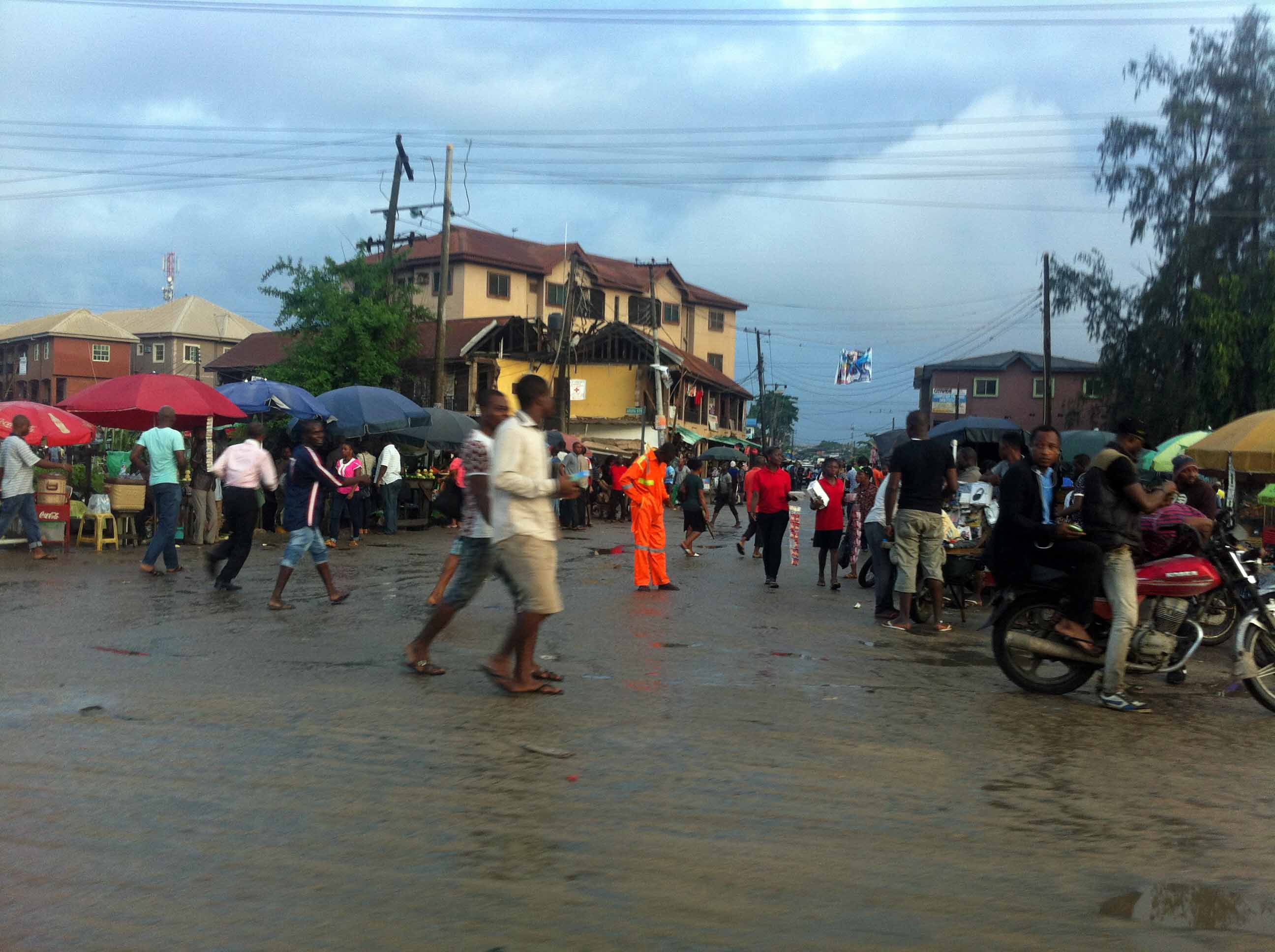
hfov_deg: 52.7
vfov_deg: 40.6
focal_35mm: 35
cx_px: 638
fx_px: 1287
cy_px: 476
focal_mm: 3.85
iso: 80
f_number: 2.8
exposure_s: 1/60
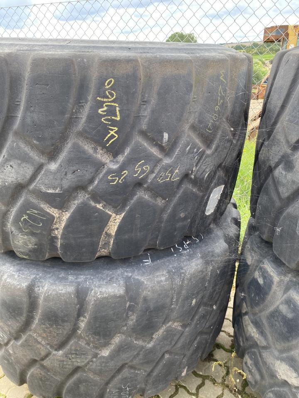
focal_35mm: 26
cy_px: 199
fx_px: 299
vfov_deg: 67.3
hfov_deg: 53.1
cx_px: 150
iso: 32
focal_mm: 4.25
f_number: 1.8
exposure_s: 1/203
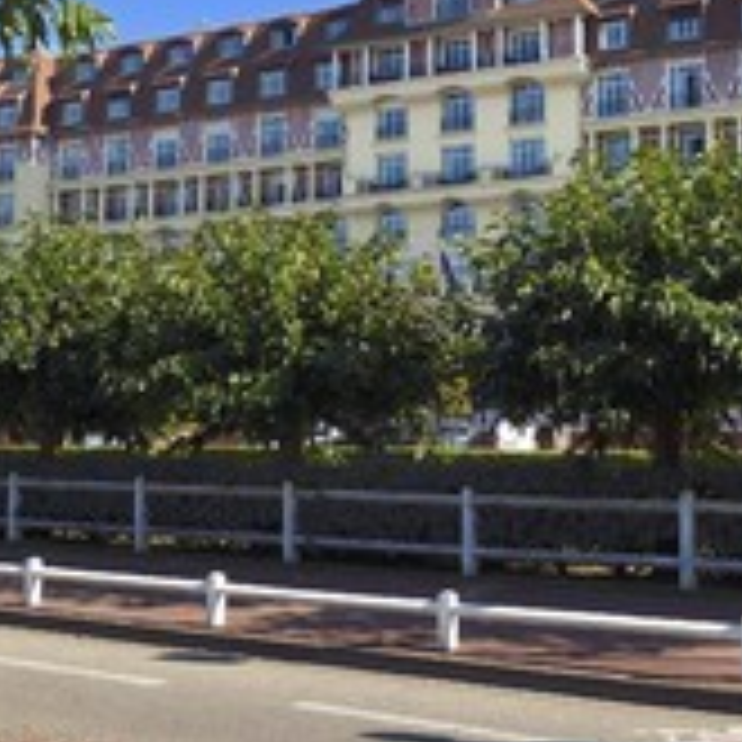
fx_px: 1576
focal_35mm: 65
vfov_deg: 26.4
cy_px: 274
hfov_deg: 26.0
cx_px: 607
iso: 200
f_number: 10
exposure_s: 1/250
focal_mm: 30
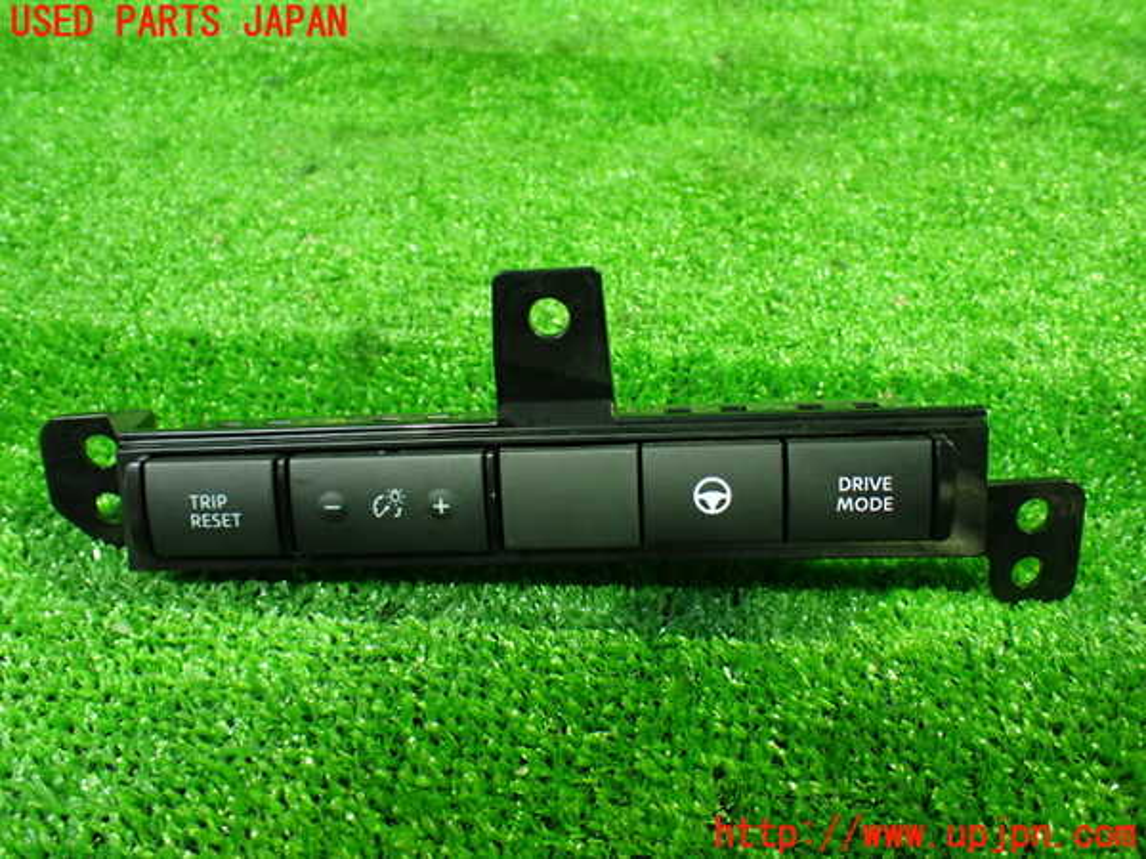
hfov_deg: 60.0
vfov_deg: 46.8
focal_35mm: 30
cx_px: 573
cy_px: 430
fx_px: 993
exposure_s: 1/30
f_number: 2.3
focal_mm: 5.4
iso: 800
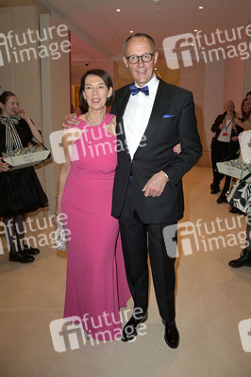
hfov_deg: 53.1
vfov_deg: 73.8
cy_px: 188
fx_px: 251
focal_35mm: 24
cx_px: 126
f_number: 5
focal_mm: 24
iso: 2000
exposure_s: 1/60
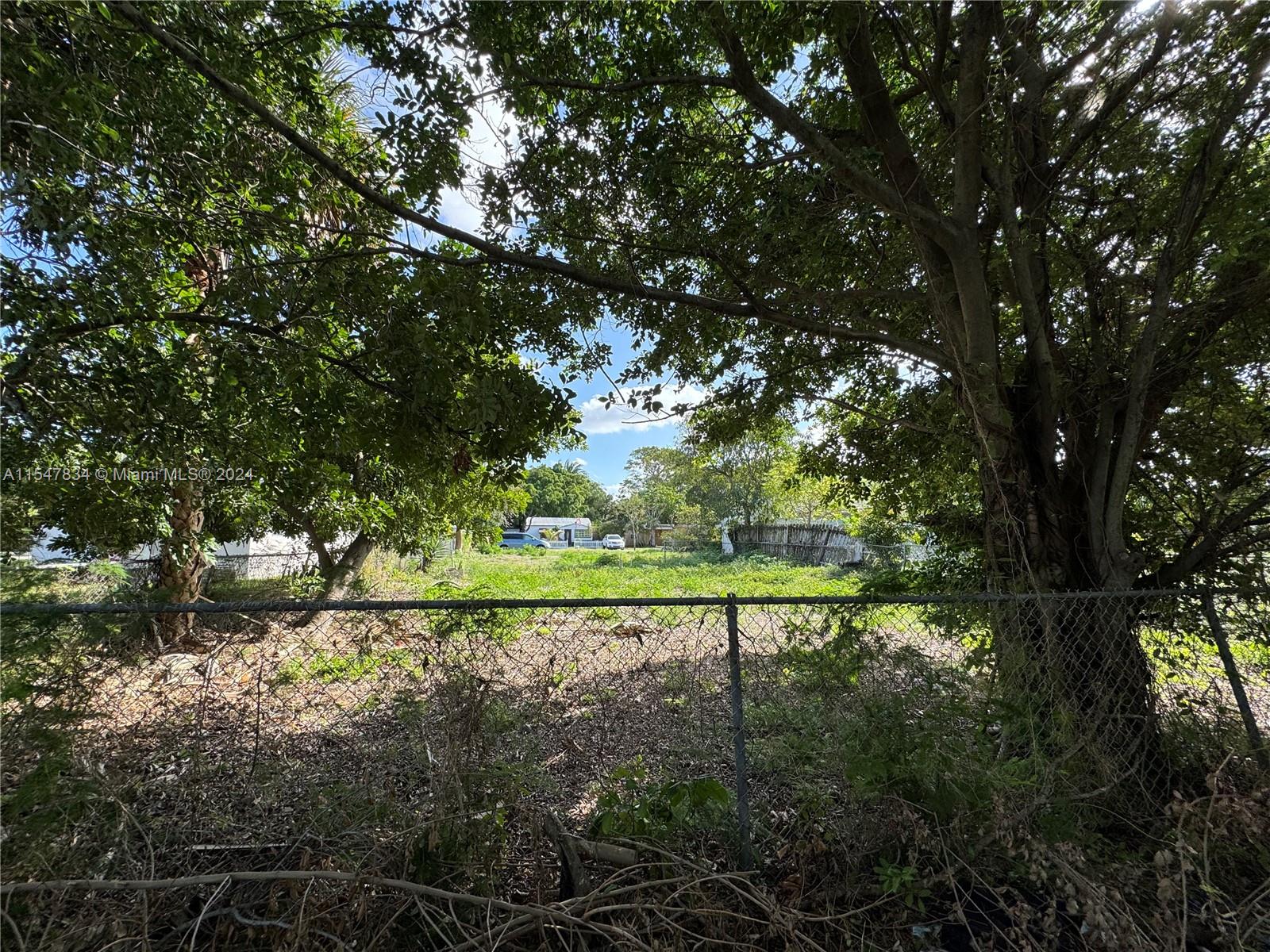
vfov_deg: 85.7
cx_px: 635
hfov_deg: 102.1
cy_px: 476
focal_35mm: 14
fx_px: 514
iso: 40
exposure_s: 1/573
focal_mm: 2.22
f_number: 2.2
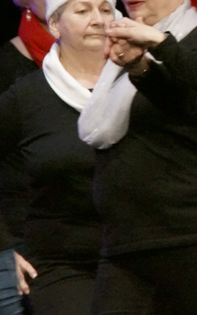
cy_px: 96
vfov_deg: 3.1
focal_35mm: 689
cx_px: 246
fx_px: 5926
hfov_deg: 1.9
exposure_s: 1/100
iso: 12800
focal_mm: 200
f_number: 14
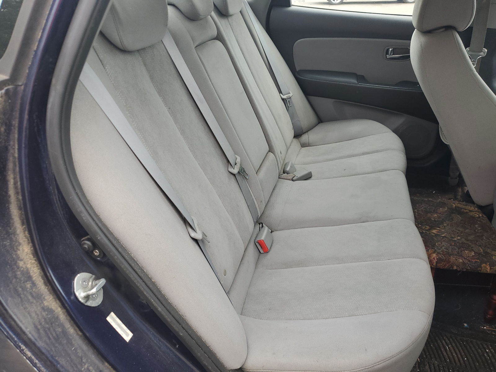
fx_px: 373
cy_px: 186
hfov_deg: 67.3
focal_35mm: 26
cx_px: 248
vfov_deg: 53.1
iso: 50
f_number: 1.5
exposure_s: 1/370
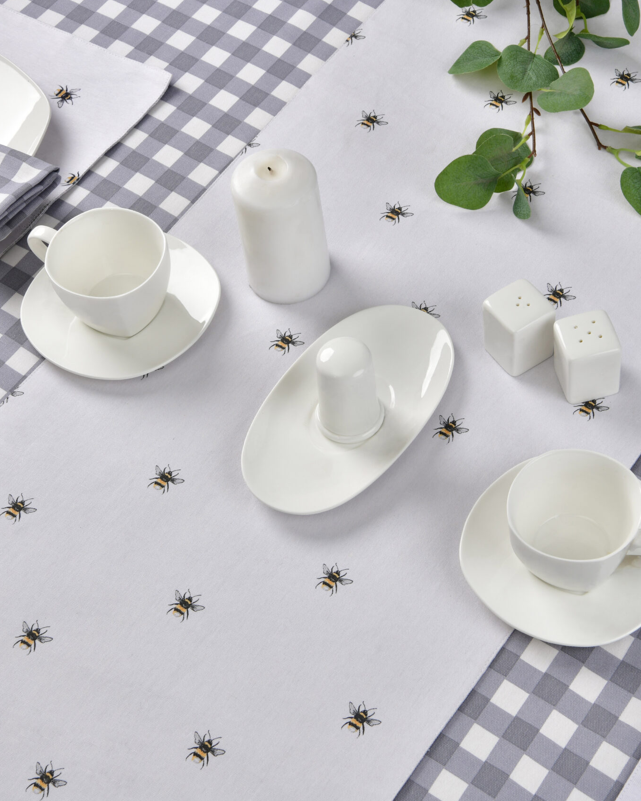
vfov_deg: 25.7
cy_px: 398
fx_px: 1754
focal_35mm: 74
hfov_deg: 20.7
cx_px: 356
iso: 100
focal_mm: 52
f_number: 20
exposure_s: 1/125
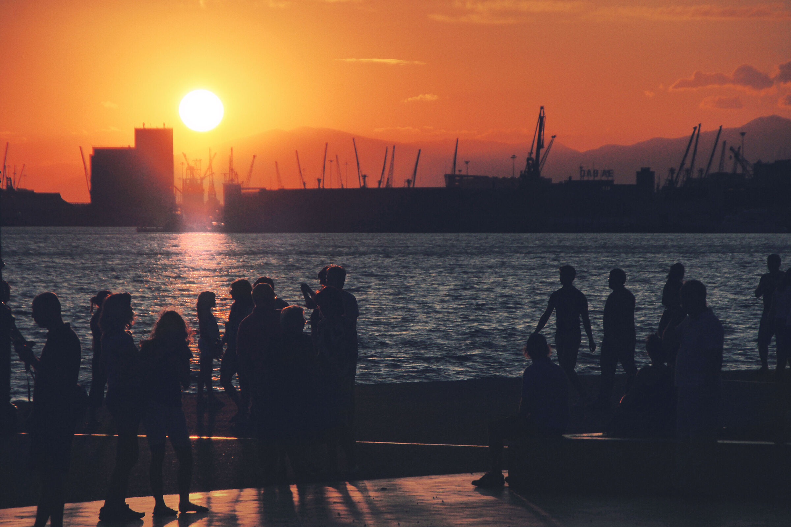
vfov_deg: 6.5
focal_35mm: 210
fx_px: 4614
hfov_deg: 9.8
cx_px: 396
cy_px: 264
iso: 100
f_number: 9
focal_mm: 140
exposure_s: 1/2500
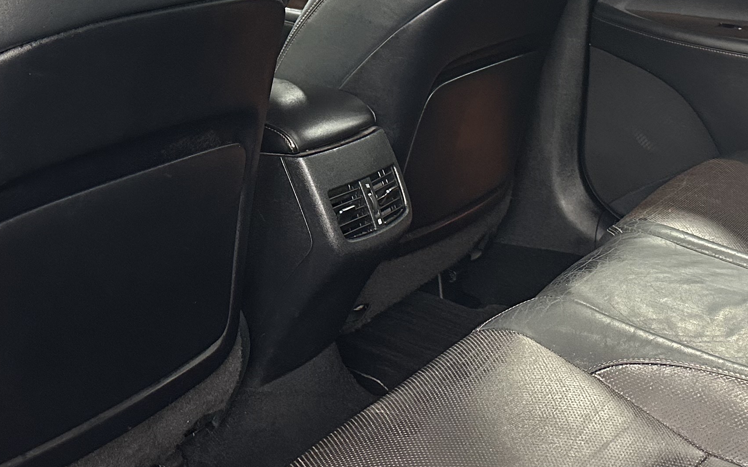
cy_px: 35
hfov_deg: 34.0
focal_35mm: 60
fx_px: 1223
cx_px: 400
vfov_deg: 21.1
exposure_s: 1/60
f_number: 1.78
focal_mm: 6.86
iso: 400
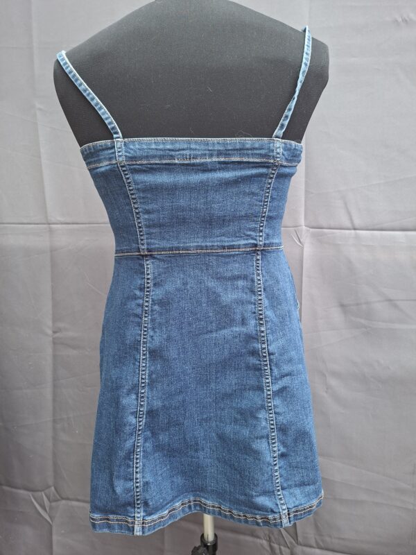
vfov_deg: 73.9
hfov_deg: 58.9
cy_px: 278
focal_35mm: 23
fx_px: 369
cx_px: 208
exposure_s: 1/100
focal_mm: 5.54
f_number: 1.8
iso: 160
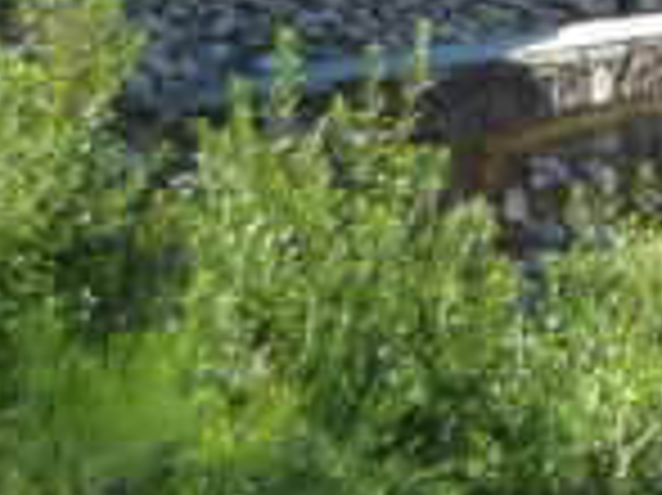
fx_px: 8656
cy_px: 81
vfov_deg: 3.3
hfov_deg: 4.3
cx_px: 1207
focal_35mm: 453
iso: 160
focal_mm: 18.7
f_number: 5
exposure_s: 1/160
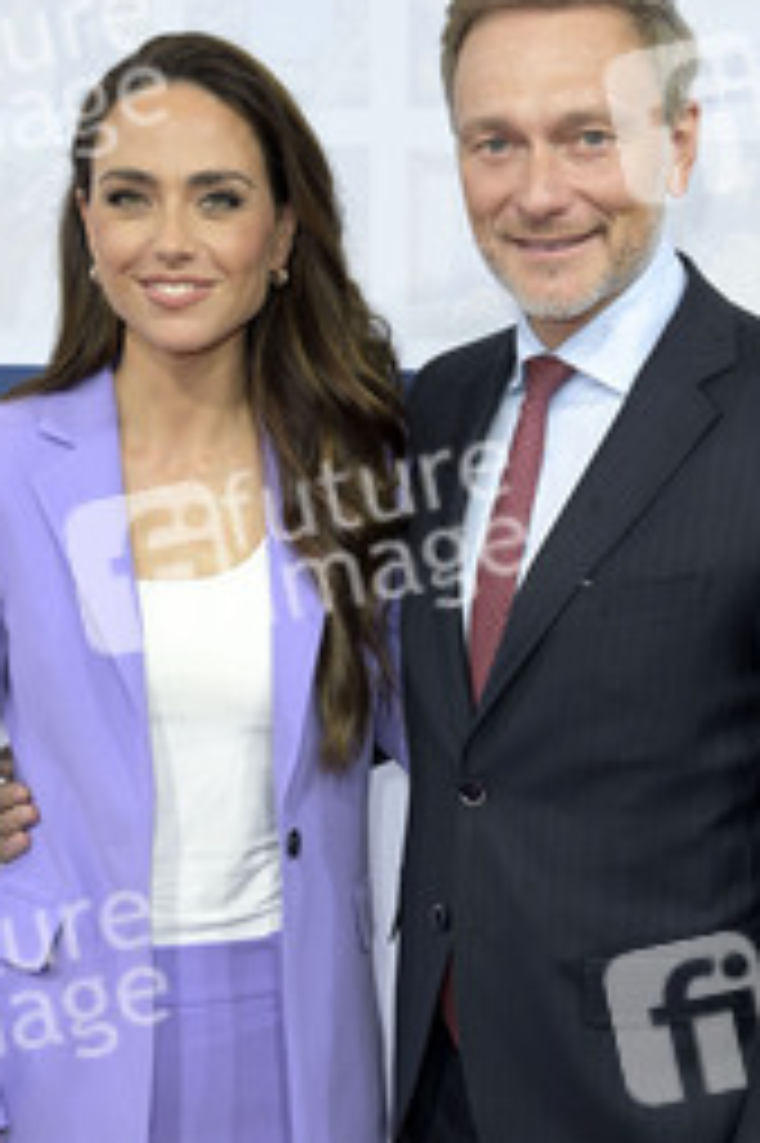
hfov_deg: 21.5
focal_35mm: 63
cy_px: 774
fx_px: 1998
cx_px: 427
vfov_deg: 31.6
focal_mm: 40
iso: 800
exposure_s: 1/160
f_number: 5.6
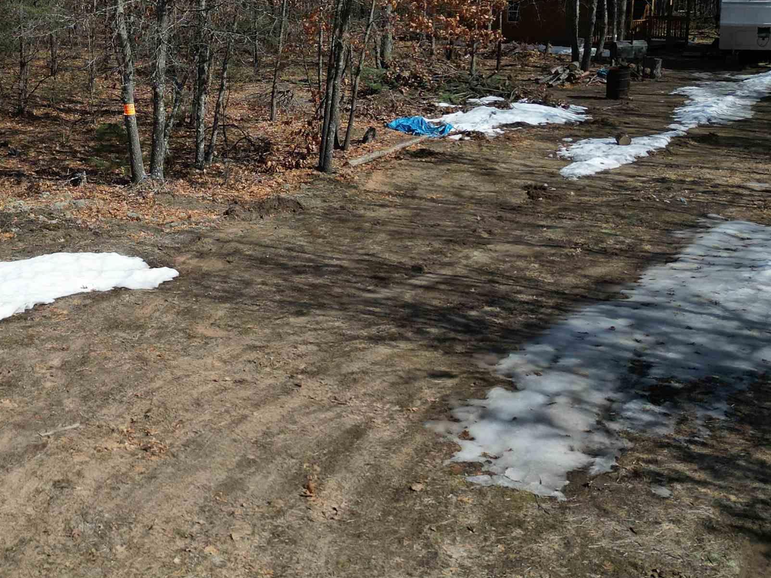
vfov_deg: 31.0
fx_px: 1024
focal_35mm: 46
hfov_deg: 39.6
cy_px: 152
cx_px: 150
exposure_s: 1/4000
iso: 120
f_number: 1.7
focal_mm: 6.72
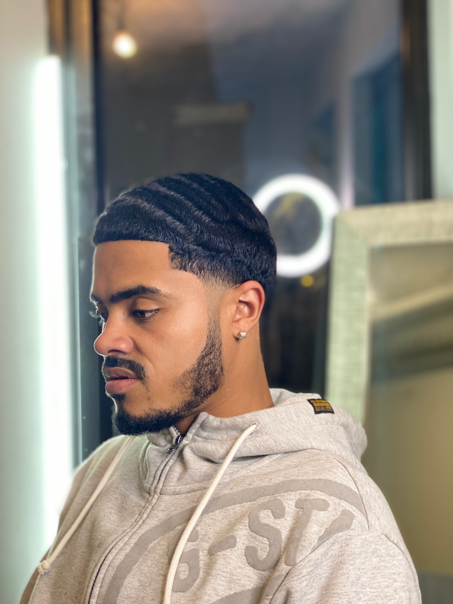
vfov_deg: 36.8
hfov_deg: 28.0
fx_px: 907
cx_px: 226
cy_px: 302
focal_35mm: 52
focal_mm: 6
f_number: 2
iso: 125
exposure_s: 1/40
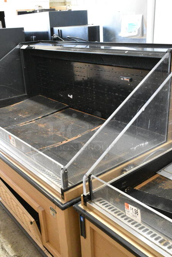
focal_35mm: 37
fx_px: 265
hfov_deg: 35.9
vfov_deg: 51.9
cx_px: 74
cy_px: 131
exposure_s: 1/200
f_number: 7.1
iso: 6400
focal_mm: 18
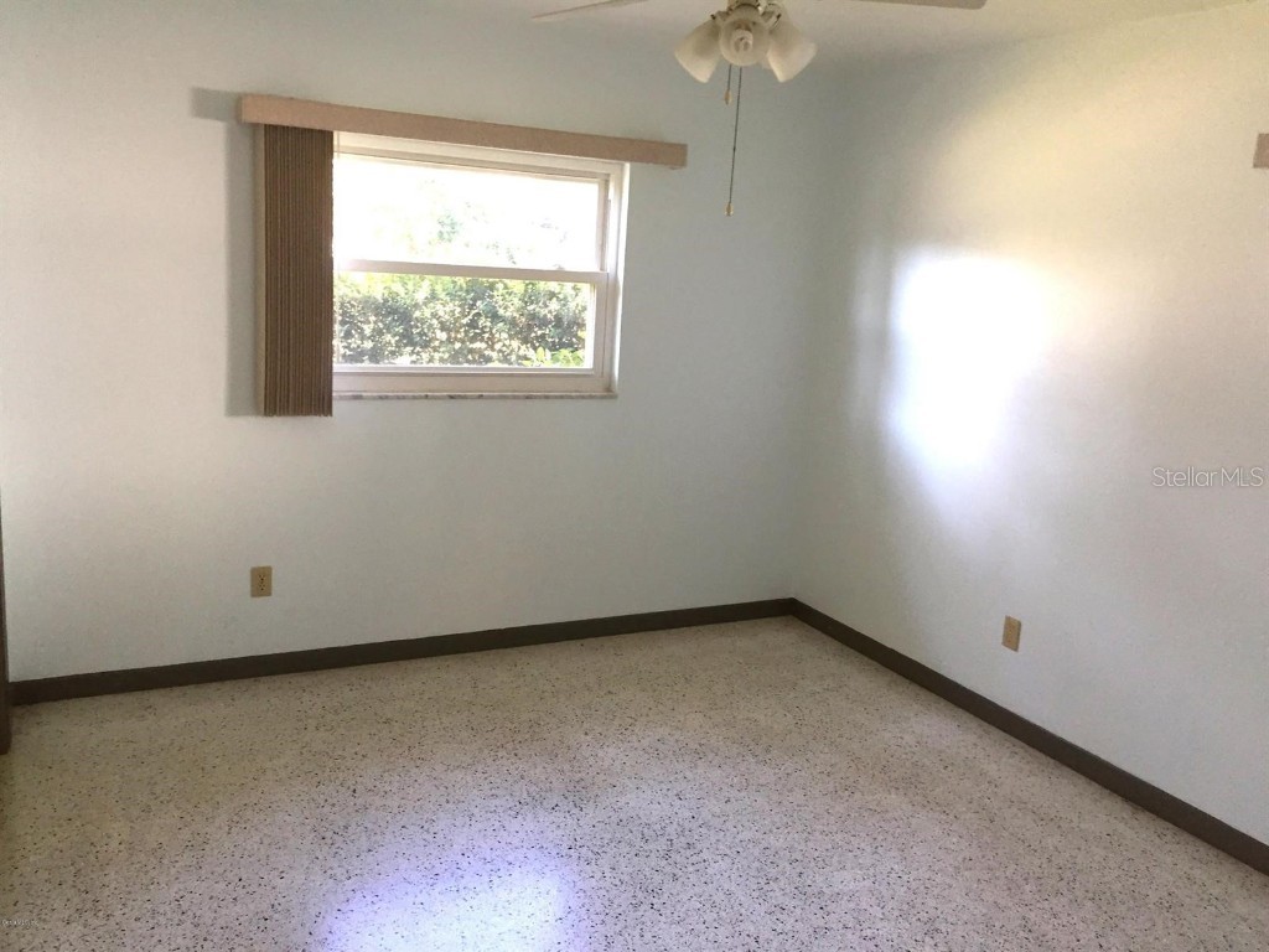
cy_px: 476
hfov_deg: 61.7
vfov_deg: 48.2
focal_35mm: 29
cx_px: 634
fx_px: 1063
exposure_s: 1/30
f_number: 2.2
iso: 100
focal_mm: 4.15
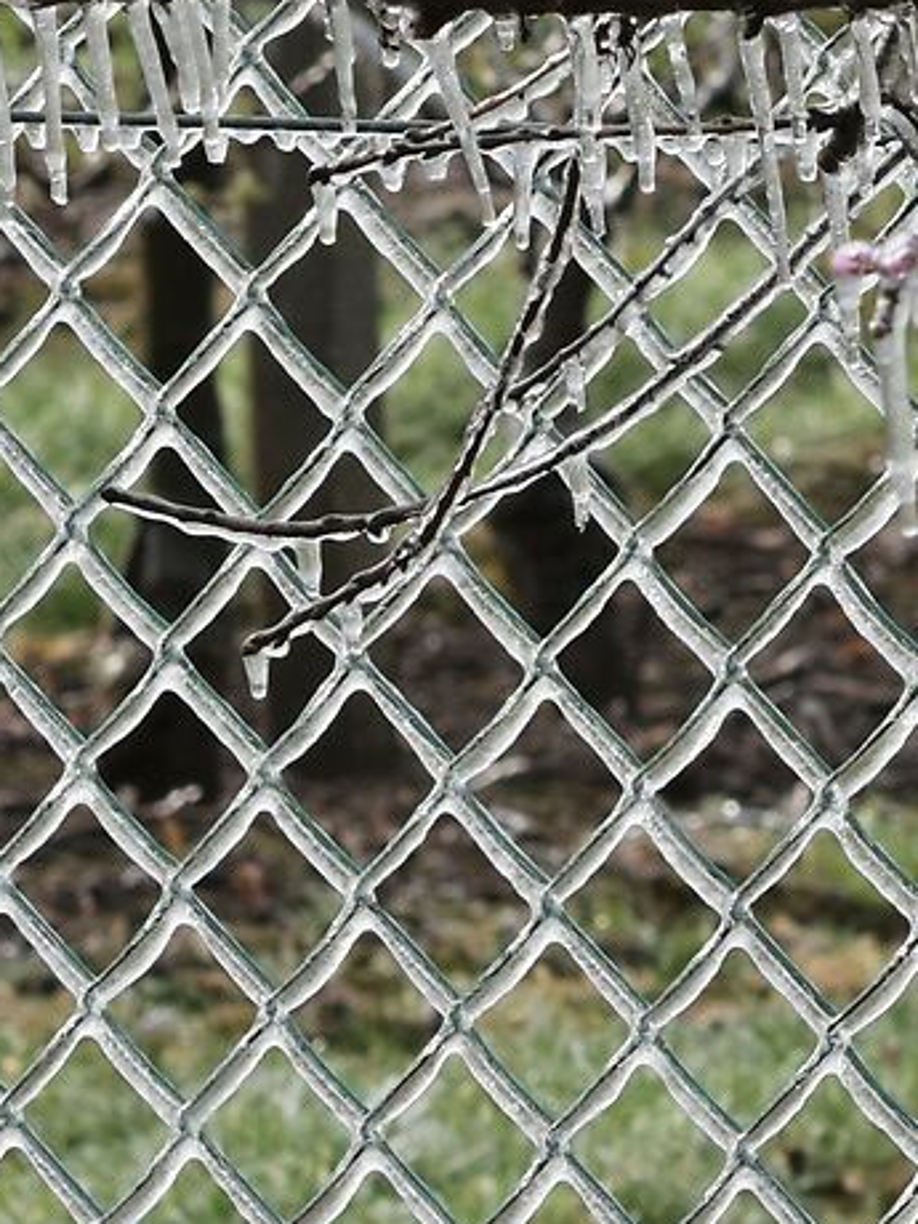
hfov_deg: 2.8
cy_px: -572
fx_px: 18634
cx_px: 197
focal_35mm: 527
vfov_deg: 3.7
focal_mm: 70
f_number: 7.1
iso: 400
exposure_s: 1/640
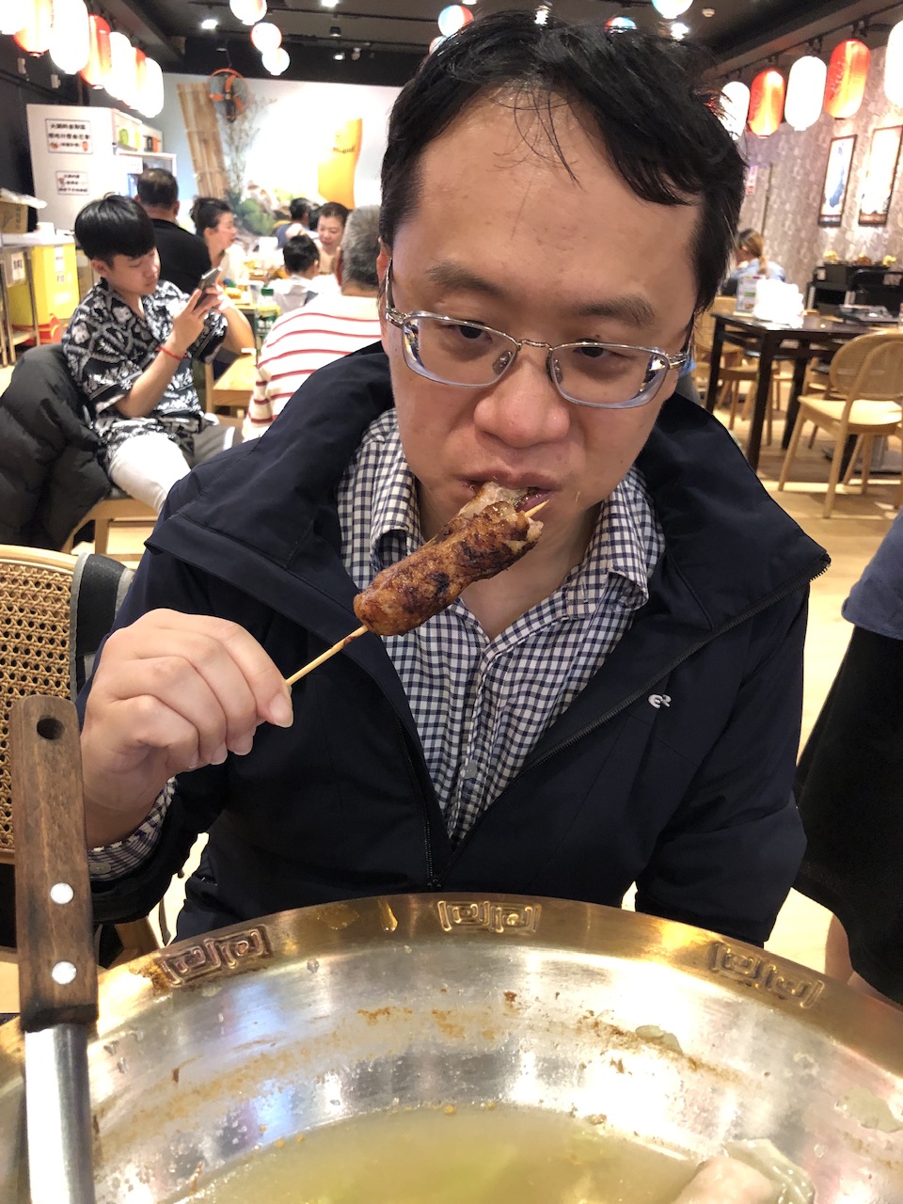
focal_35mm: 28
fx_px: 974
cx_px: 452
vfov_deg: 63.4
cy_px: 602
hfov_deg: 49.7
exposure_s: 1/15
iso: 100
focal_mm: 3.99
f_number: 1.8
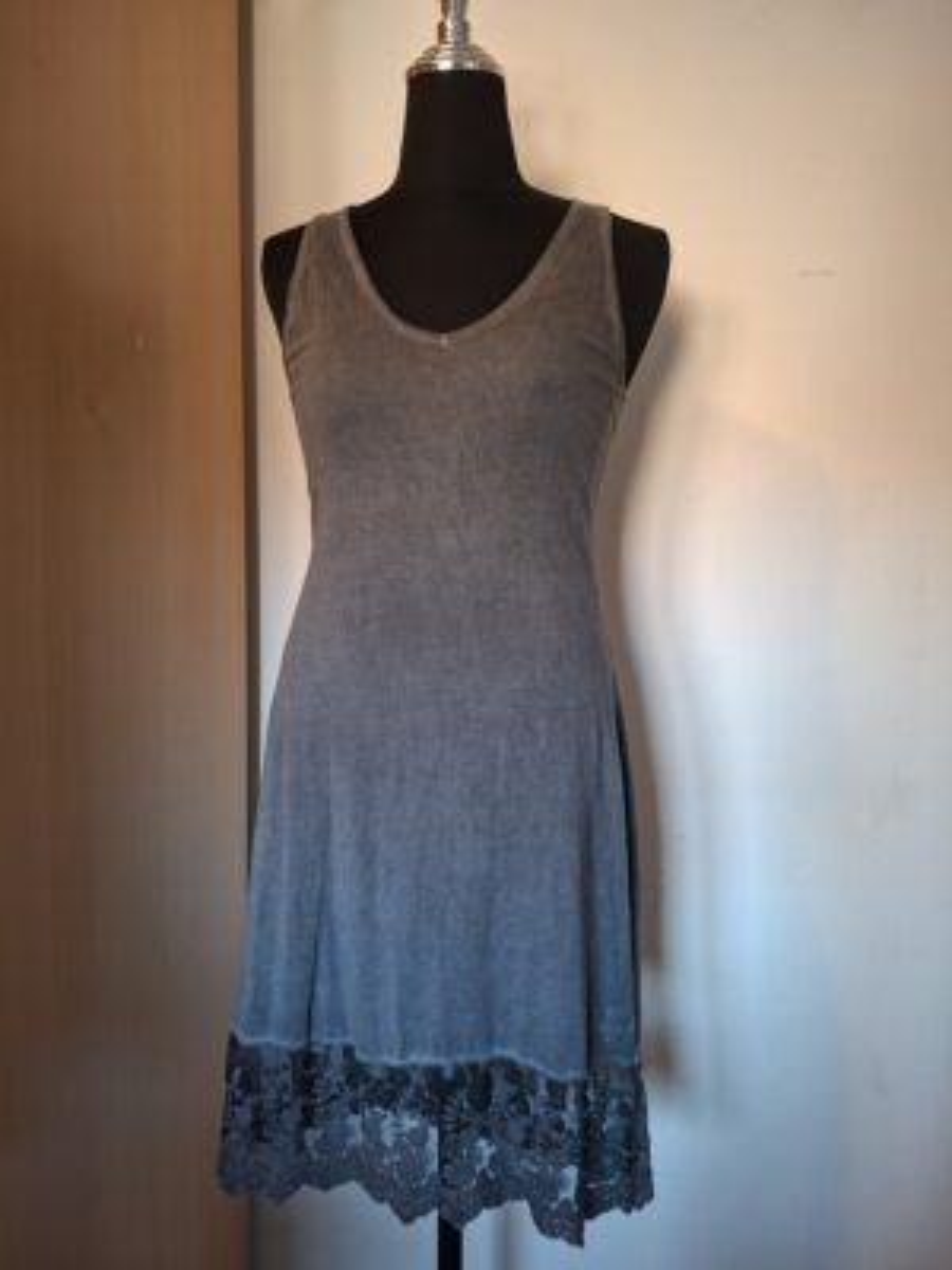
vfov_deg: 73.9
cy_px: 635
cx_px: 476
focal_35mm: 23
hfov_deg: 58.9
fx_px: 843
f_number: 1.8
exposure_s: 1/30
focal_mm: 5.54
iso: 320
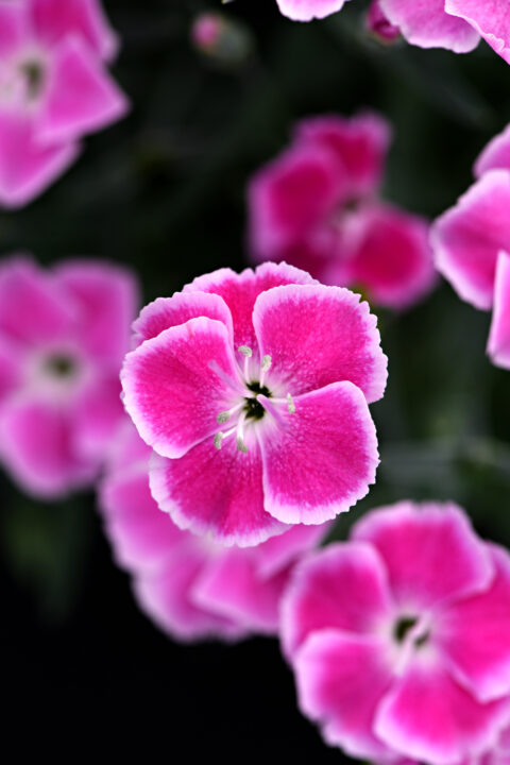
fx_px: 2231
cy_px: 382
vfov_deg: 19.5
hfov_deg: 13.0
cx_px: 255
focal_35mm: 105
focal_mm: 105
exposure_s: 1/250
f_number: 8
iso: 200
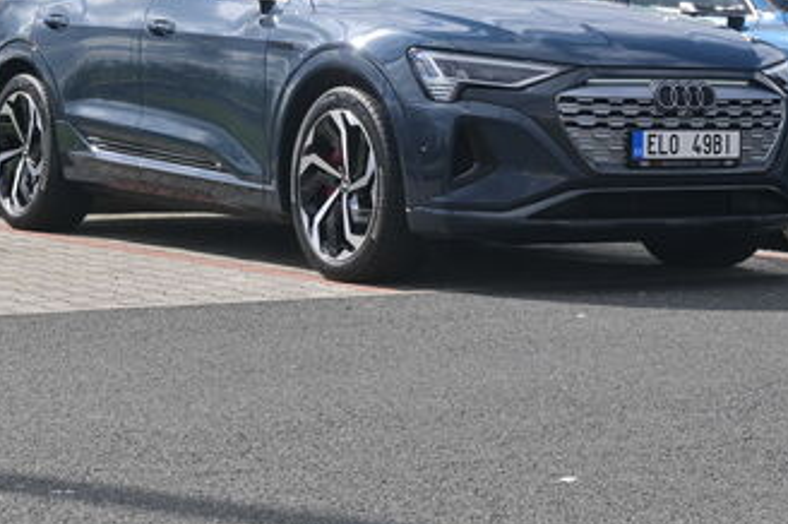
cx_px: 557
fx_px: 2273
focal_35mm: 104
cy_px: 186
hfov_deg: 19.6
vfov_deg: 13.1
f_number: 10
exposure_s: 1/400
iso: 100
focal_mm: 37
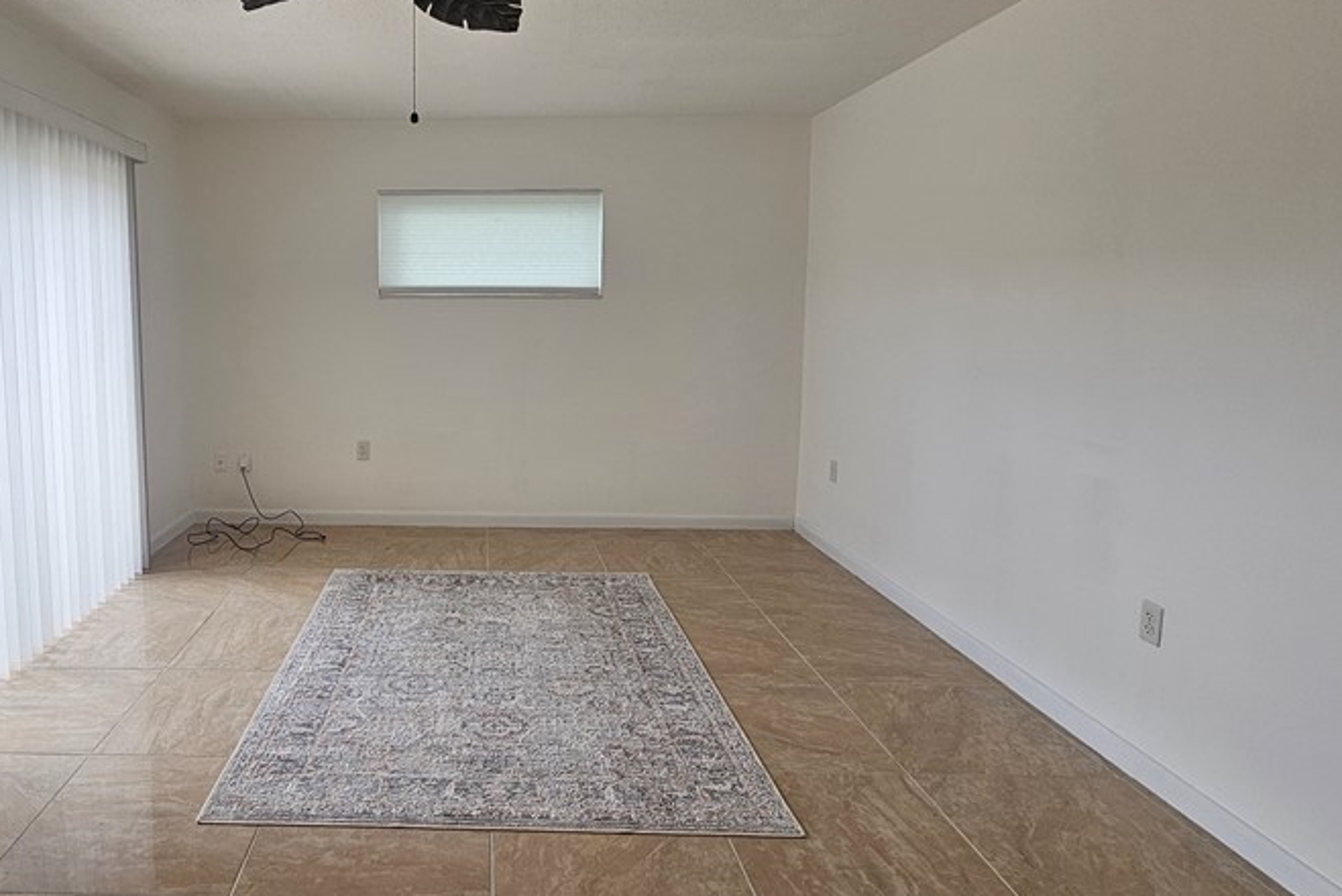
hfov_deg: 78.6
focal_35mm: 21
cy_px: 379
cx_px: 448
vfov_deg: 59.3
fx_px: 783
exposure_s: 1/212
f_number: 2.2
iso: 50
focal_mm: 2.2
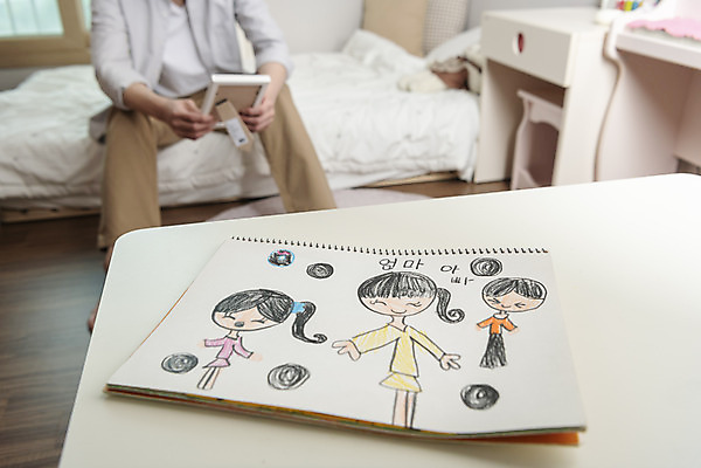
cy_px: 234
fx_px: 623
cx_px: 350
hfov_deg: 58.7
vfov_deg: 41.1
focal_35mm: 32
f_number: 4.5
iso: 320
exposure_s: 1/125
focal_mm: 32
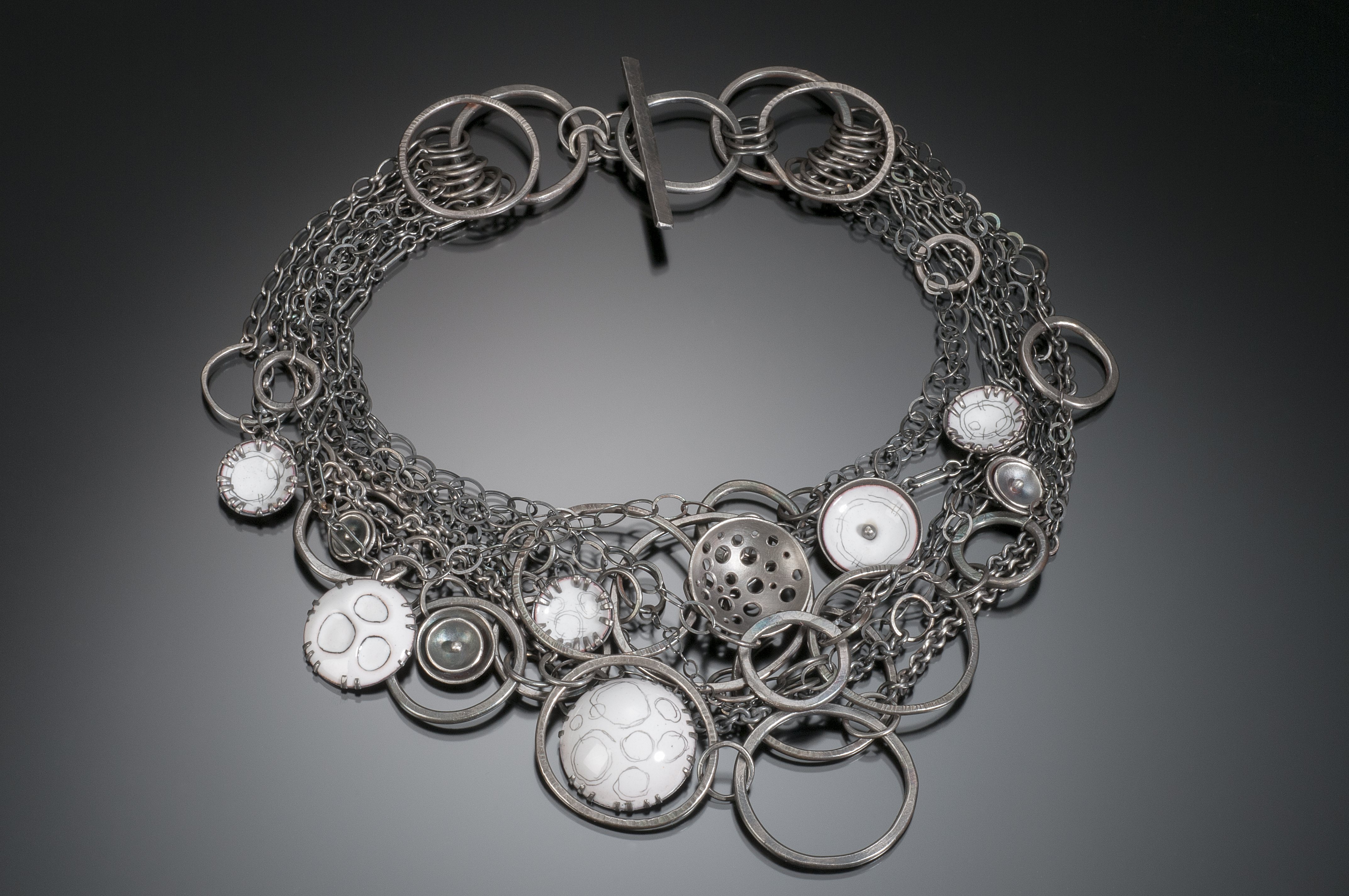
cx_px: 674
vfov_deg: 15.2
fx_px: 3368
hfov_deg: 22.6
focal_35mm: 90
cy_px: 448
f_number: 32
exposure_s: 1/60
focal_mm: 60
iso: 200
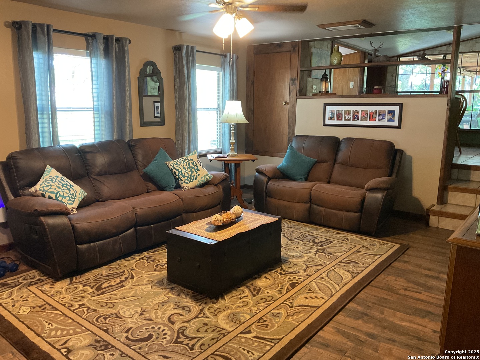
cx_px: 240
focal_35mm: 29
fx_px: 402
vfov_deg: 48.2
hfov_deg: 61.7
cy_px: 180
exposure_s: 1/40
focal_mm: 3
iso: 320
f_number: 1.8
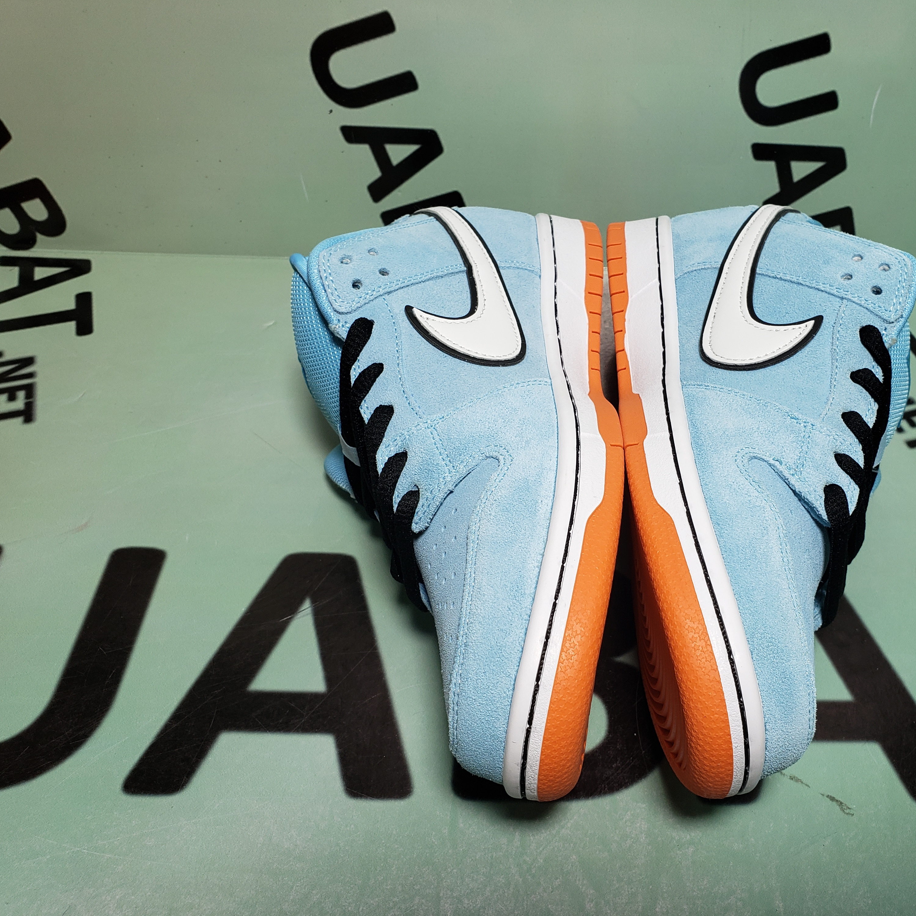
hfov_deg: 51.9
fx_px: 928
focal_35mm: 31
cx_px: 583
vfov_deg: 52.5
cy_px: 462
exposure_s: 1/199
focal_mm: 4.3
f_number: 2.4
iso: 50
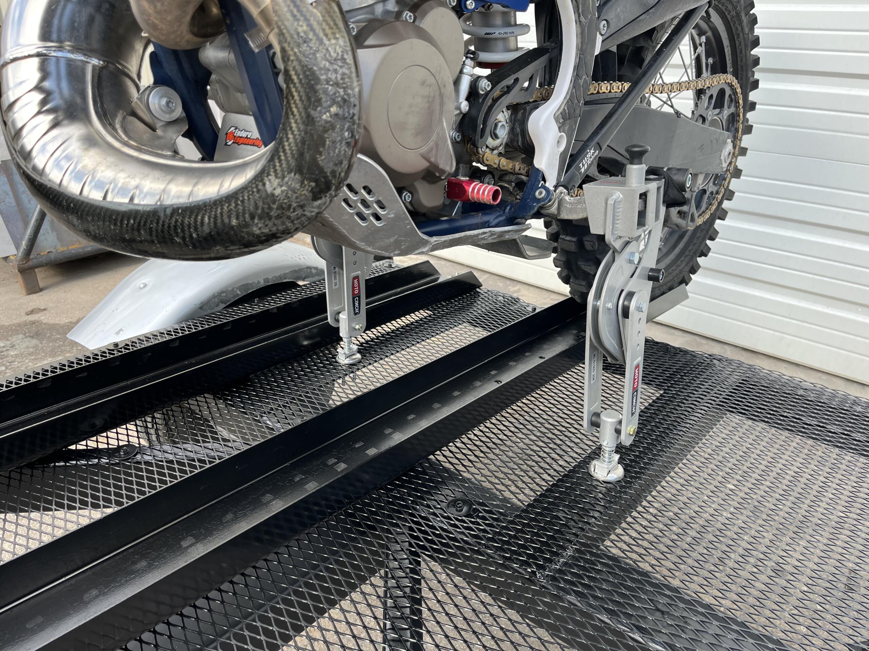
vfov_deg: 53.1
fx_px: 653
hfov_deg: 67.3
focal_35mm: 26
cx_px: 434
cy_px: 326
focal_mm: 5.1
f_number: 1.6
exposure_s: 1/397
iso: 50
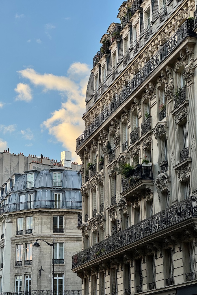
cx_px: 93
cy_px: 147
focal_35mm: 81
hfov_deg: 16.9
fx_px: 665
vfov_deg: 25.1
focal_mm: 9
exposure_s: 1/129
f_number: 2.8
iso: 25
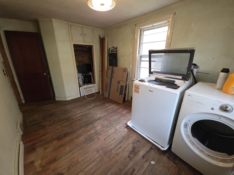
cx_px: 117
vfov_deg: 89.9
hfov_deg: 106.2
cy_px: 88
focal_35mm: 13
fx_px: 88
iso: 400
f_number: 1.9
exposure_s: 1/60
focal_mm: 2.2
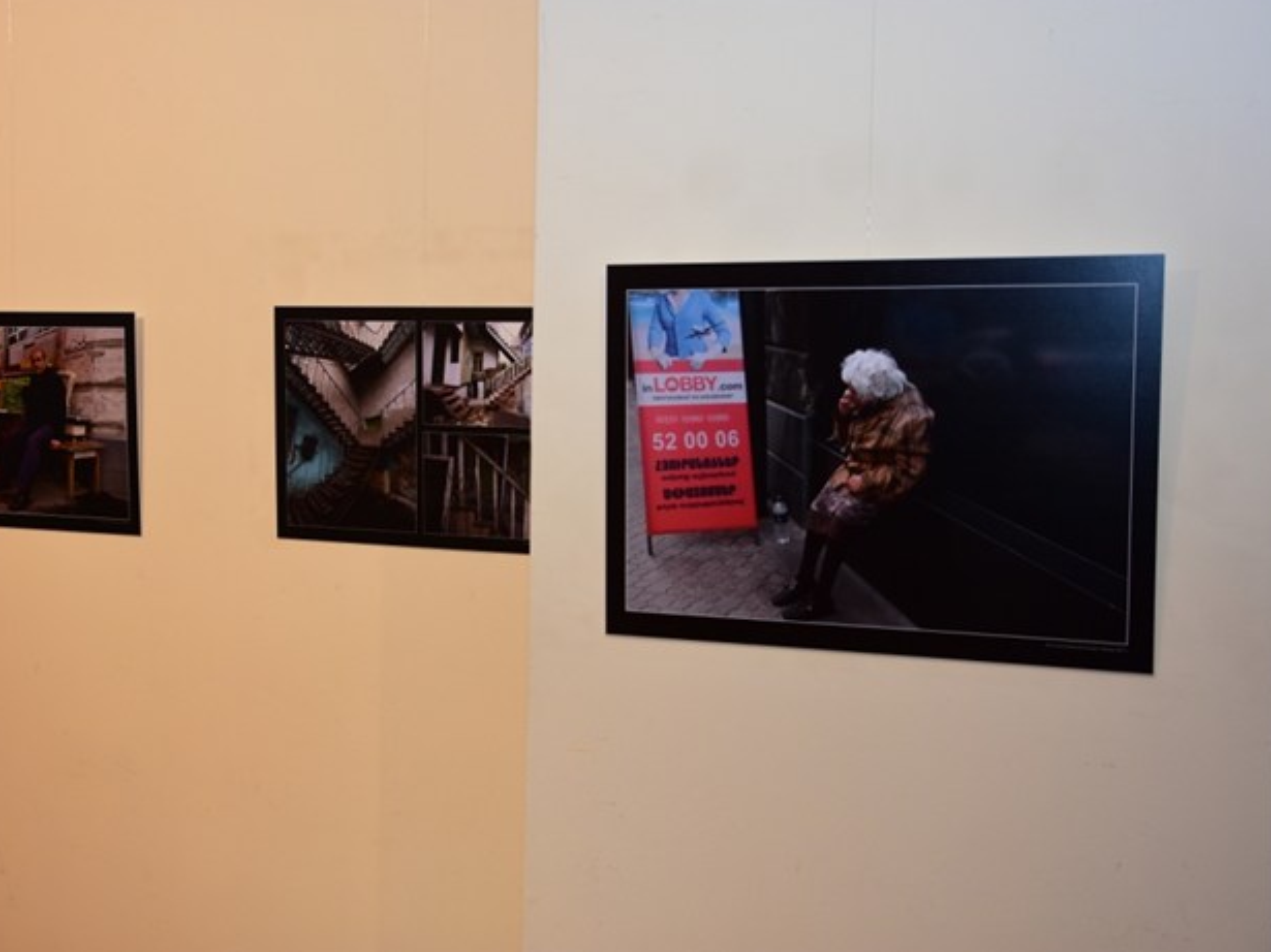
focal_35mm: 46
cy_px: 474
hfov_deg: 41.2
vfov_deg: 31.5
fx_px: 1689
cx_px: 562
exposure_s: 1/60
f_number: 4.5
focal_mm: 28
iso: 500
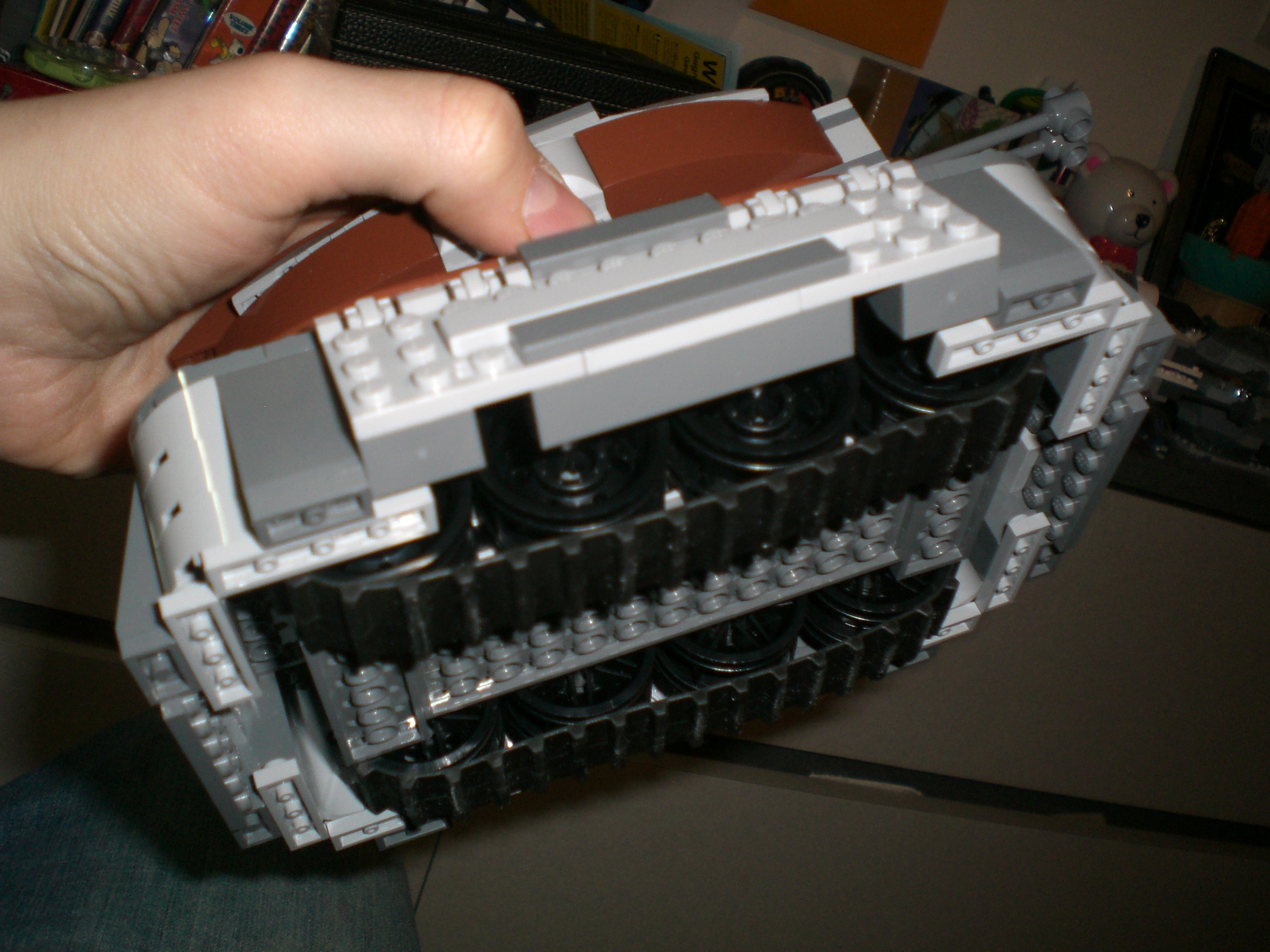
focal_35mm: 38
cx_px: 635
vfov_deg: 37.7
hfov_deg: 49.0
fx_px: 1394
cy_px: 476
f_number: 3.1
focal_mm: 6.3
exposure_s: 1/60
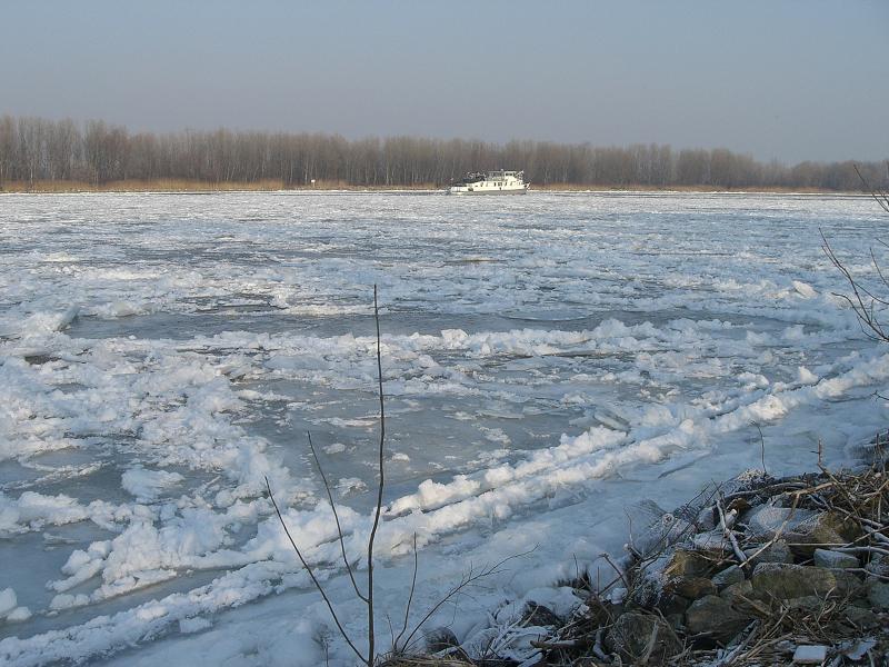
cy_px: 334
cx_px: 444
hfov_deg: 49.0
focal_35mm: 38
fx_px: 976
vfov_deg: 37.7
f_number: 4.4
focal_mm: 6.3
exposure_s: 1/500
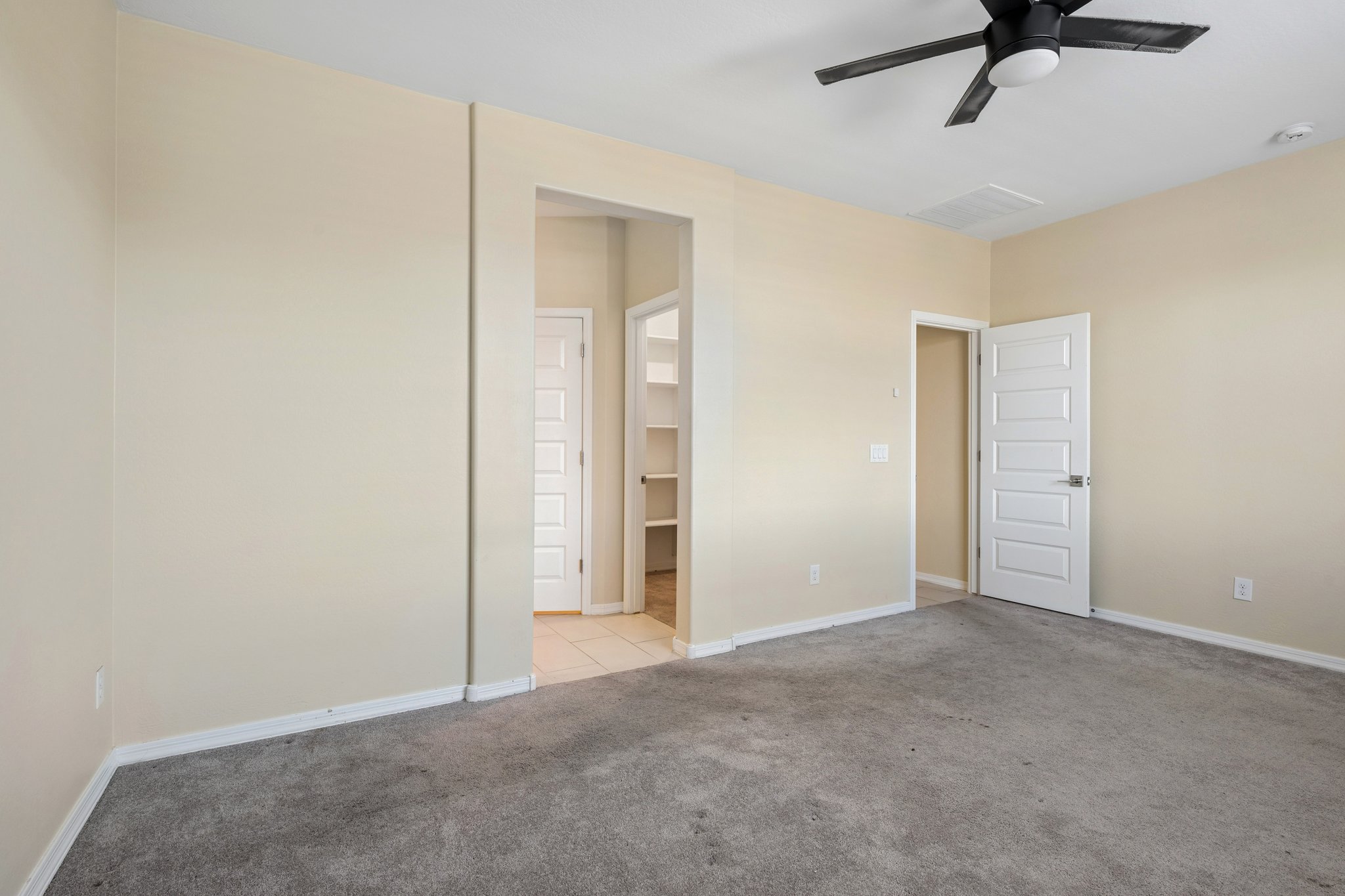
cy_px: 448
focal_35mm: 17
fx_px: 635
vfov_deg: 70.4
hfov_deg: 93.3
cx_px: 672
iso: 320
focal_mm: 17
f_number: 8
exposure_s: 1/13
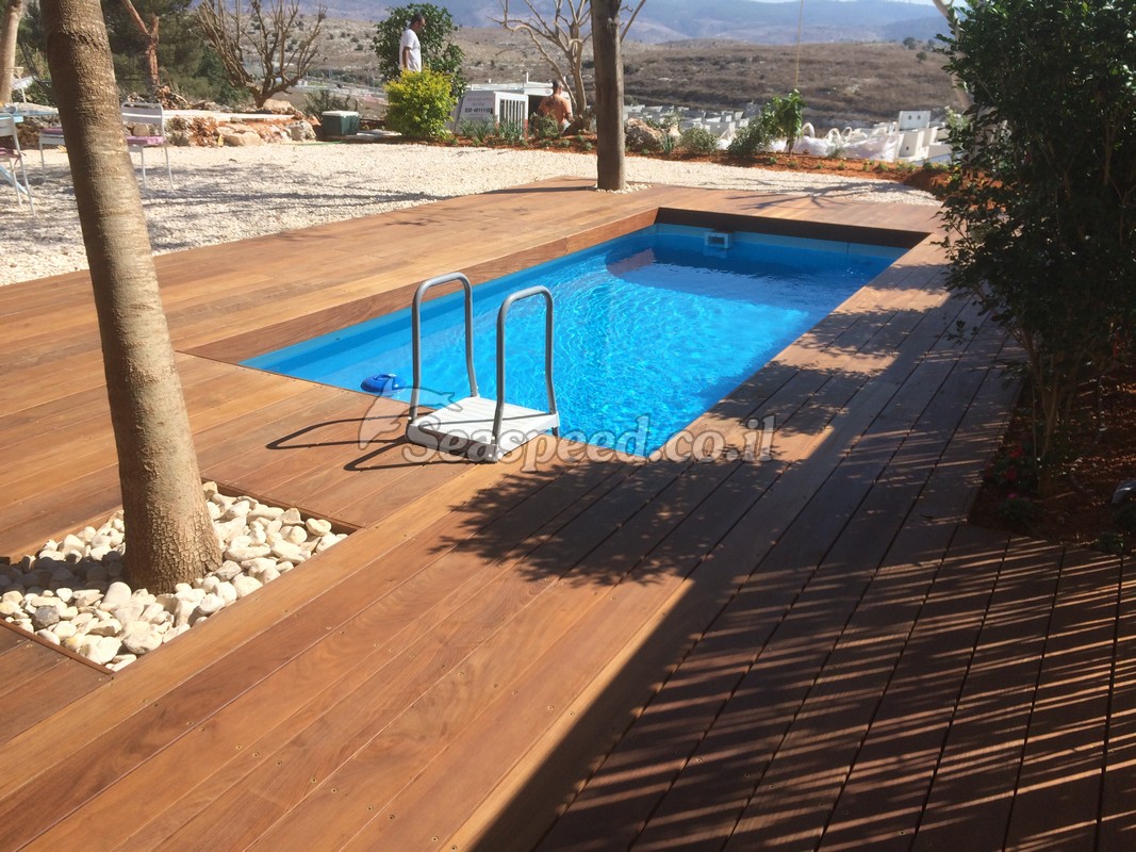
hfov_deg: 60.0
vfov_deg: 46.8
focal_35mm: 30
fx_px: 984
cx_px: 568
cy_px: 426
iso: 32
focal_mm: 4.12
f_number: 2.2
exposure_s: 1/1953
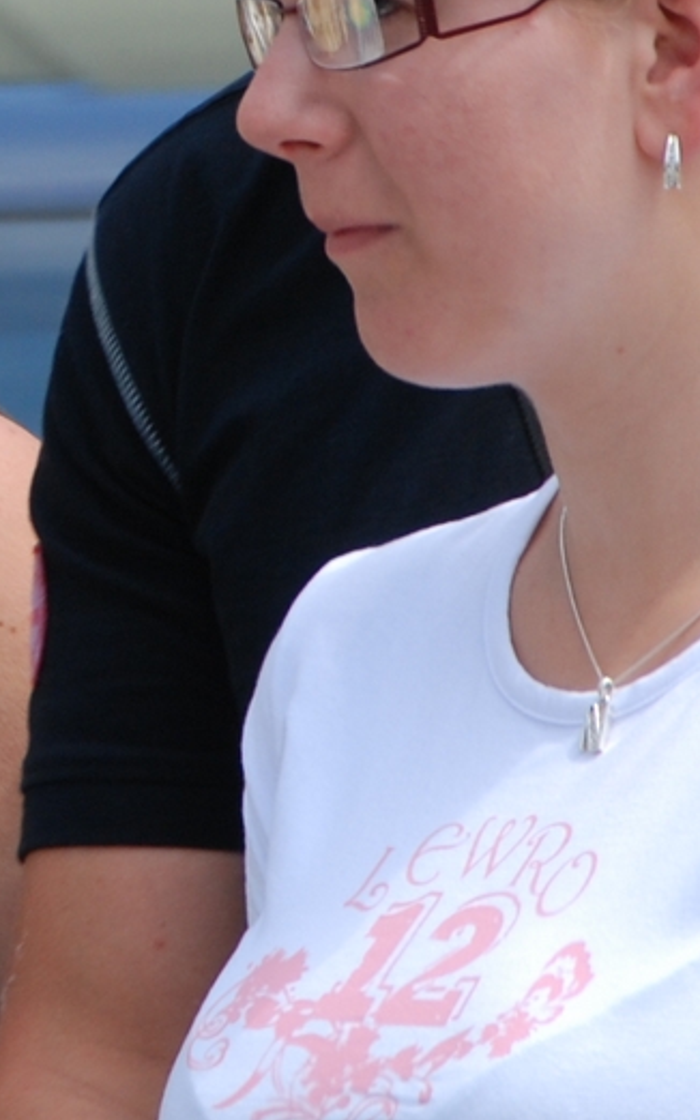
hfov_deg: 1.2
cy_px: 220
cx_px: -180
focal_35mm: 1126
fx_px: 34389
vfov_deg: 1.9
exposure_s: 1/320
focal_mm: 200
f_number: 8
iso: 200
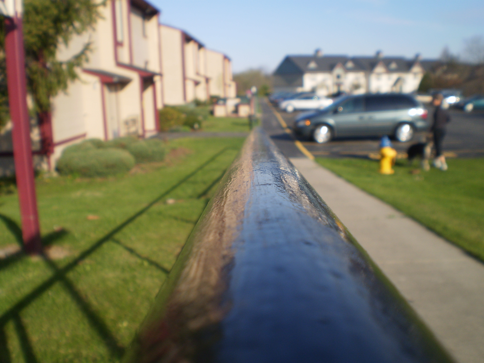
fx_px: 503
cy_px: 182
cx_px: 242
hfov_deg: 51.4
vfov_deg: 39.7
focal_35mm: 36
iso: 64
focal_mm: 6.3
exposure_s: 1/500
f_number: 4.6
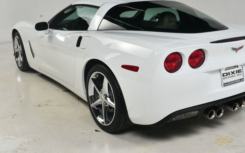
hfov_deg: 41.7
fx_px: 320
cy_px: 60
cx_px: 142
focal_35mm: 48
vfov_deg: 26.8
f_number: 14
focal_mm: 27
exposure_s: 1/160
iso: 100
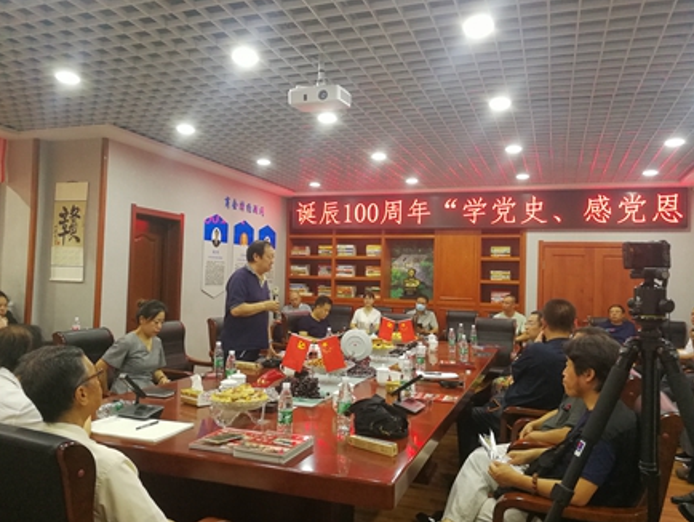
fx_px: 562
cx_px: 336
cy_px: 258
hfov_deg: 63.4
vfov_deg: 49.8
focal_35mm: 28
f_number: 2.2
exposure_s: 1/33.3
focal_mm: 3.95
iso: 320
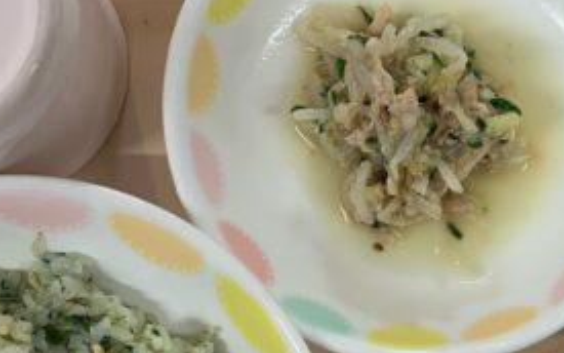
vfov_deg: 16.8
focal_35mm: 77
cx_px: 427
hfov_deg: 26.4
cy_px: 289
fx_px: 1184
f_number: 1.8
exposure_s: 1/60
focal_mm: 4.25
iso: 50
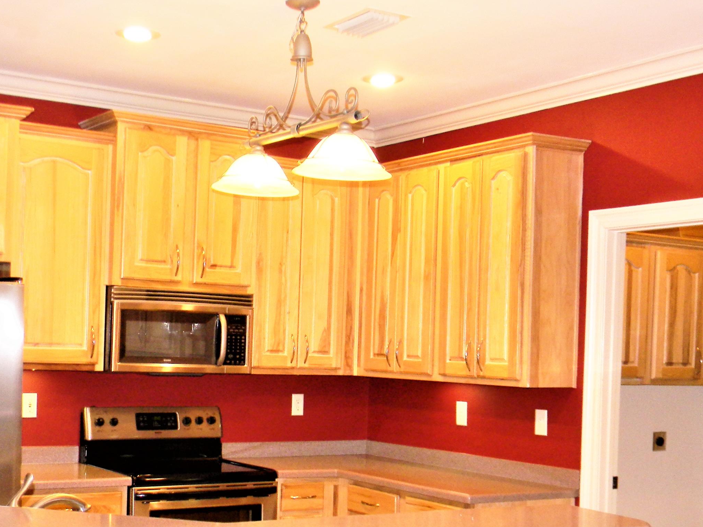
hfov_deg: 36.0
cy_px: 354
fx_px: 1076
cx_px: 278
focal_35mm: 53
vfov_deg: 27.3
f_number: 3.7
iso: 200
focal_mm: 6.4
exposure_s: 1/30
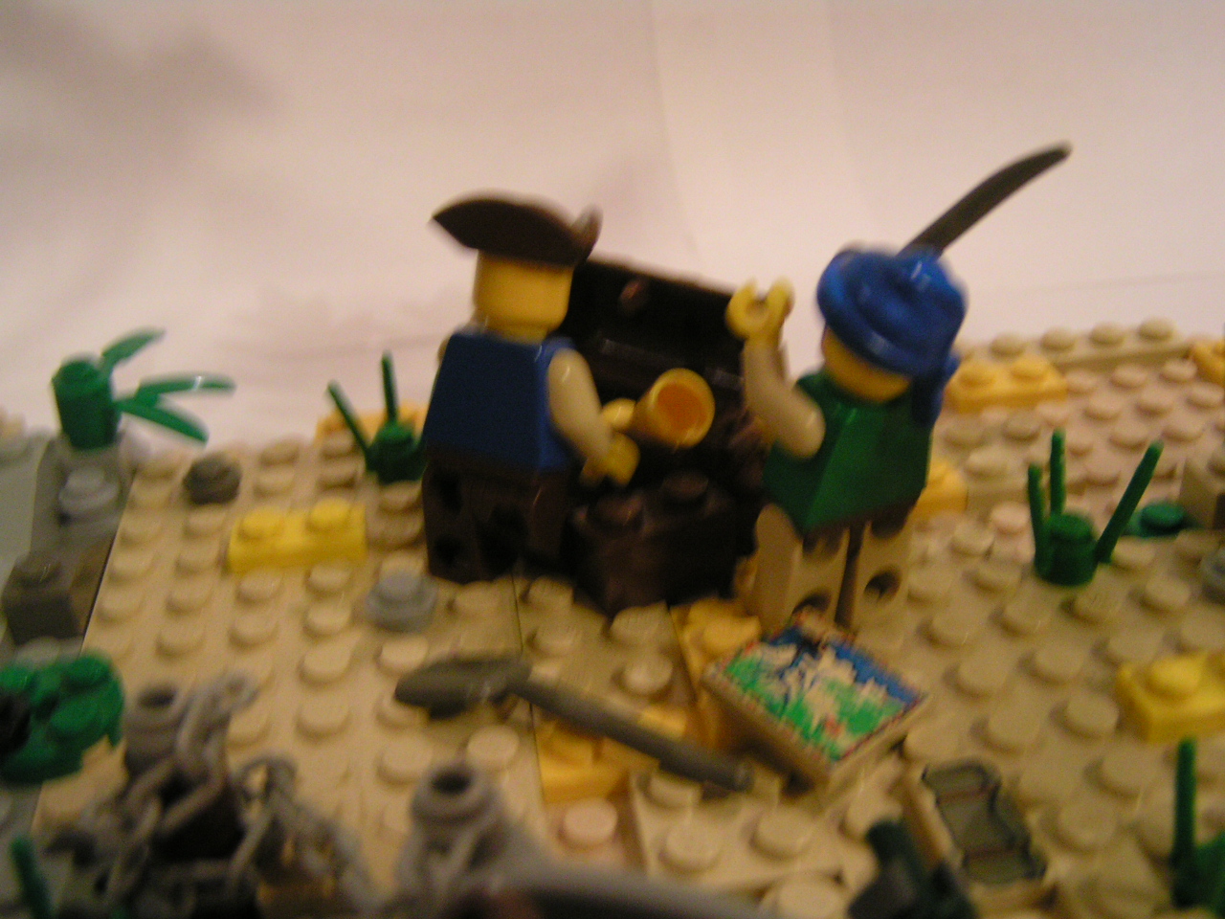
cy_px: 460
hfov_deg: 49.0
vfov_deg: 37.7
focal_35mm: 38
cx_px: 612
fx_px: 1345
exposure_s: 1/13
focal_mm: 5.8
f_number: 2.8
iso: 200
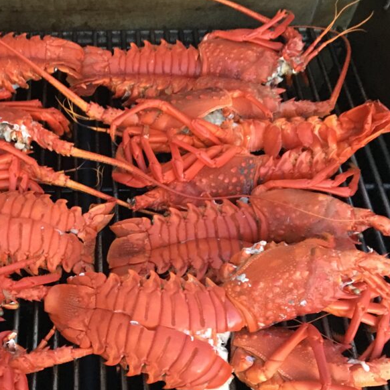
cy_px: 222
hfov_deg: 35.0
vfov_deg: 36.0
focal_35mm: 47
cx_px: 83
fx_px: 599
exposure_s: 1/15
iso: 250
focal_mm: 4.15
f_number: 2.2
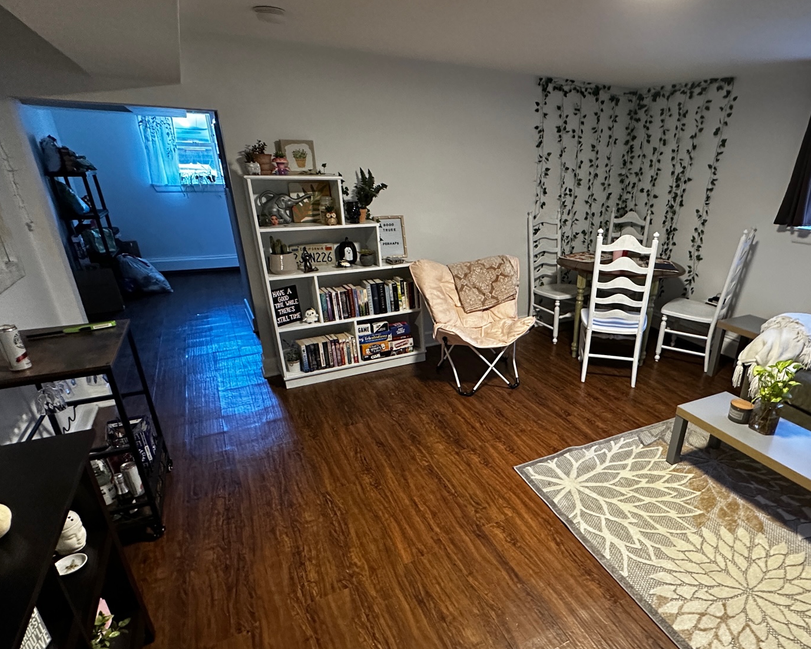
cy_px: 367
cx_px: 505
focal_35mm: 20
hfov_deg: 78.9
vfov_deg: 67.8
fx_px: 480
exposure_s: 1/60
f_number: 2.2
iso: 640
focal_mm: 2.22
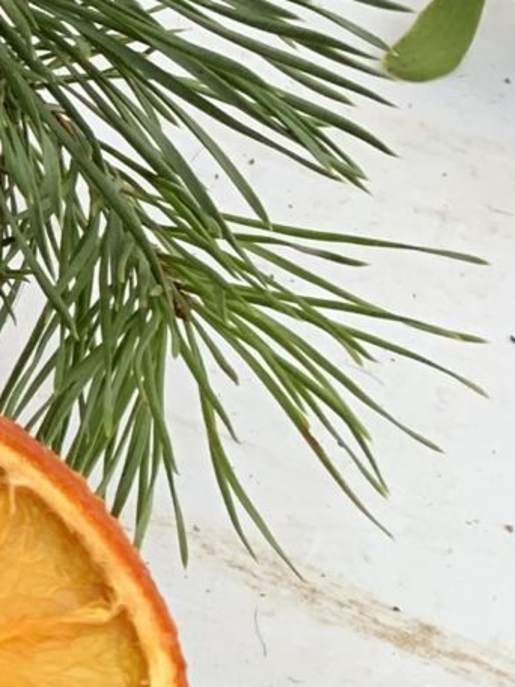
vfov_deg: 13.3
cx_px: -1390
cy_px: -71
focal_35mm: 146
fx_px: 2896
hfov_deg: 7.7
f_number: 1.8
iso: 25
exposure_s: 1/156
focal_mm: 4.25
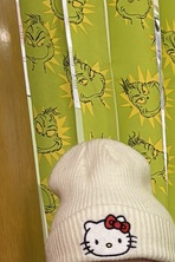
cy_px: 482
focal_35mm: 125
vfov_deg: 14.3
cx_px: 343
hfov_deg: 10.2
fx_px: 911
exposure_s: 1/60
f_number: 1.6
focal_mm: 5.96
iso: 125
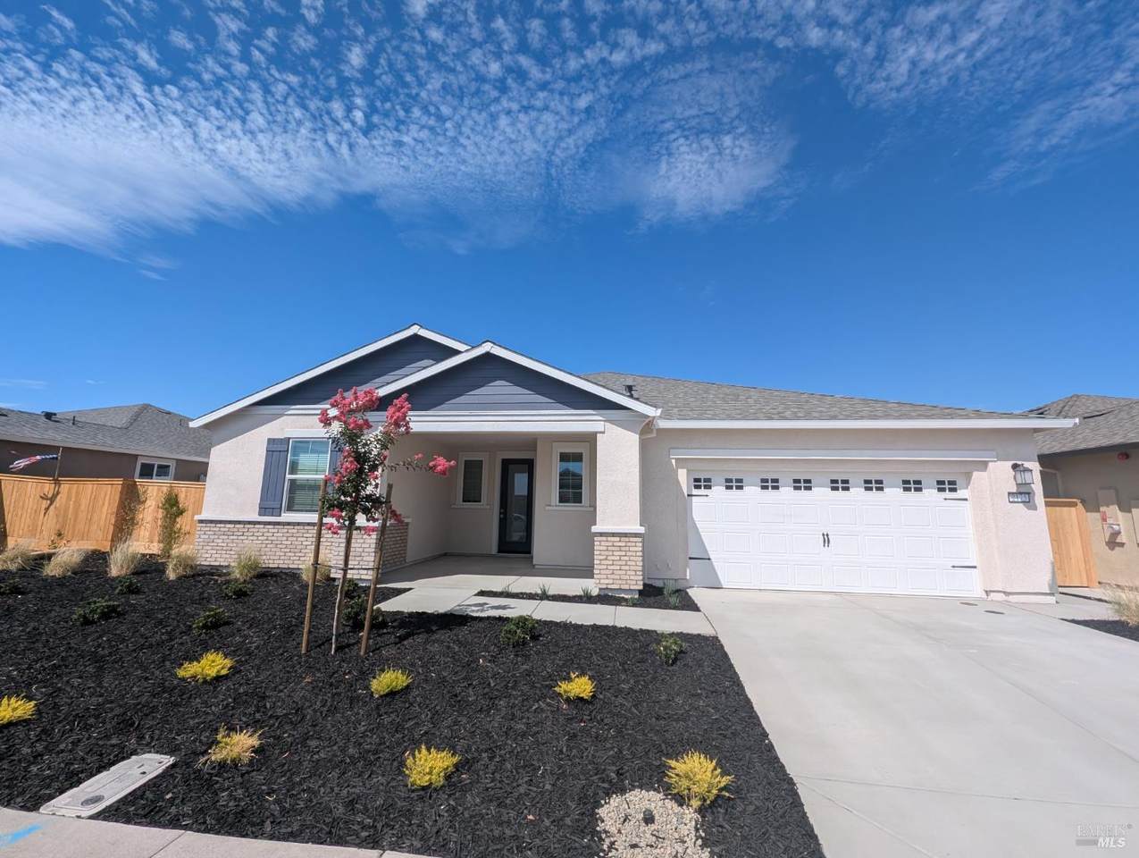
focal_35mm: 13
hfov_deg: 106.1
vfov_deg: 90.1
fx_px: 428
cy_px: 429
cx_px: 570
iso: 51
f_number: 2.2
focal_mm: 1.95
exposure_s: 1/2660
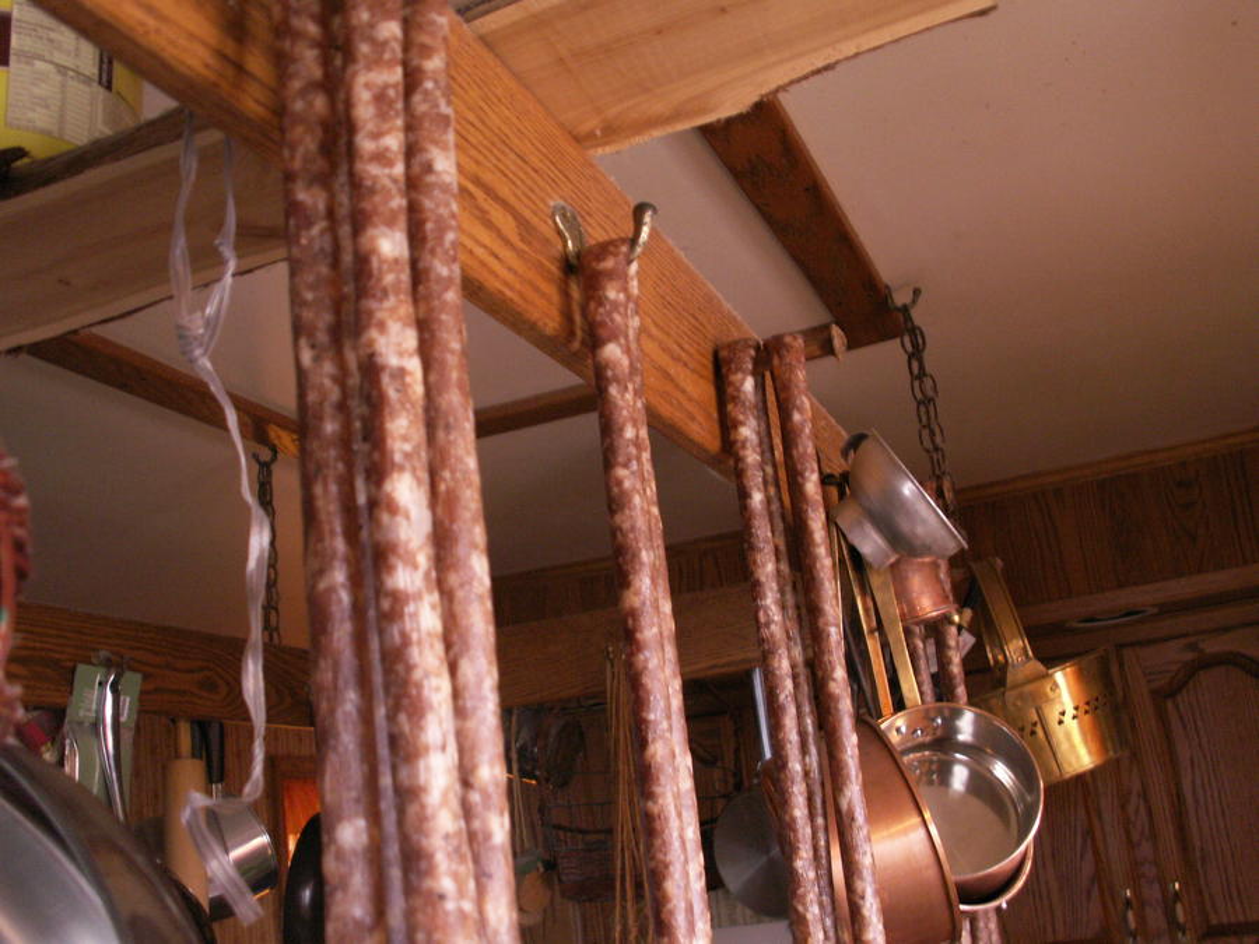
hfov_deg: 52.6
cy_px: 472
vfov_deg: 40.7
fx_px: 1273
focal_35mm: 35
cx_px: 630
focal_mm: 5.86
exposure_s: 1/6
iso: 160
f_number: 2.8
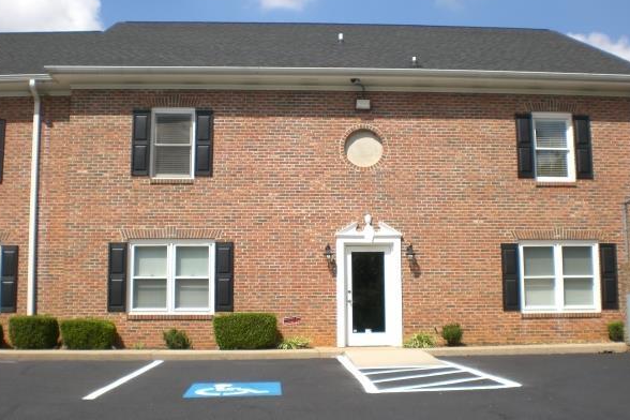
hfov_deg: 45.4
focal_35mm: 43
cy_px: 223
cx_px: 327
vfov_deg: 31.2
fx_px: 752
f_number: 4.4
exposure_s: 1/400
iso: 50
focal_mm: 6.3
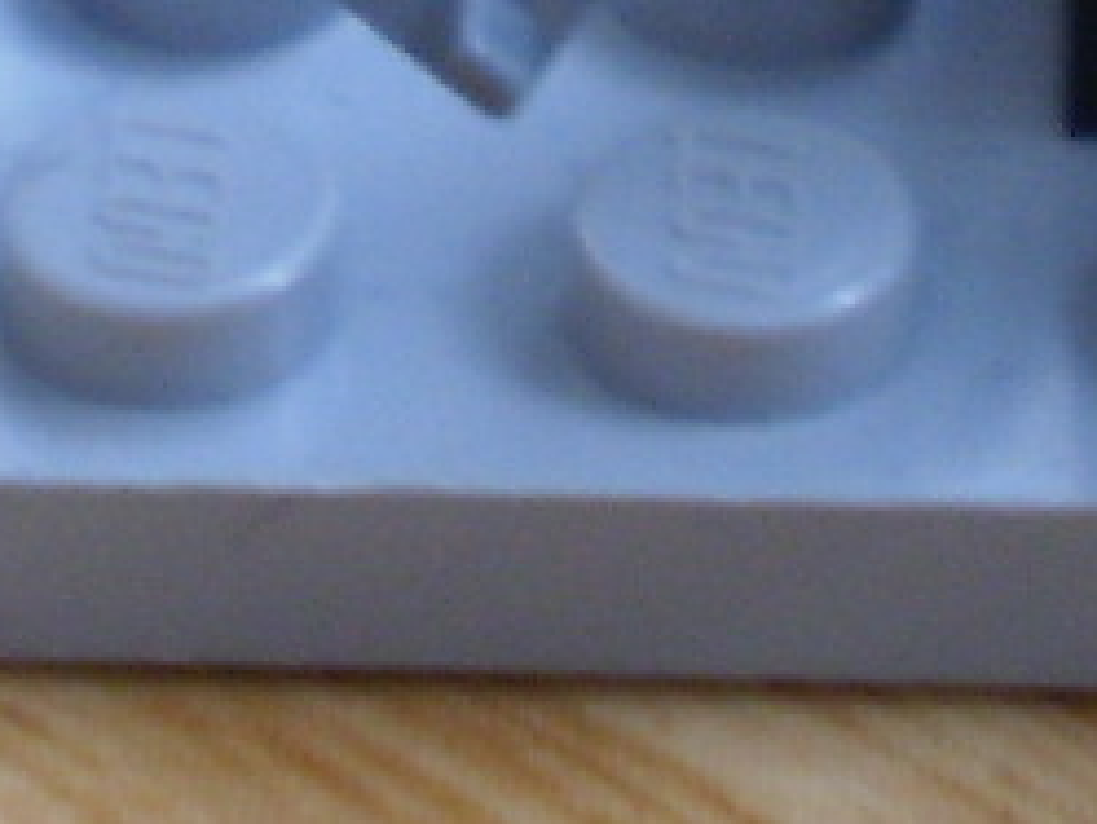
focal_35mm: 270
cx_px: 445
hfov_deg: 7.3
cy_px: -1481
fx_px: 8561
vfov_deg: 5.3
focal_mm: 7.4
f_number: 3.5
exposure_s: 1/8
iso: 125
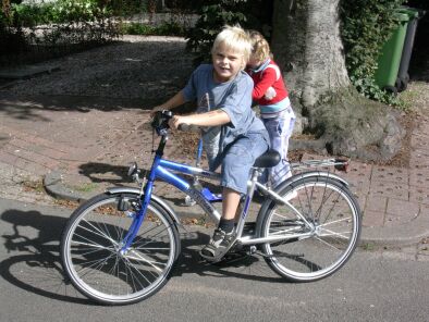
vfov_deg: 32.2
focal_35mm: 45
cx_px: 214
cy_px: 161
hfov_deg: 42.1
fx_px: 558
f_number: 5.8
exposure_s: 1/215
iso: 70
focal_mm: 6.7
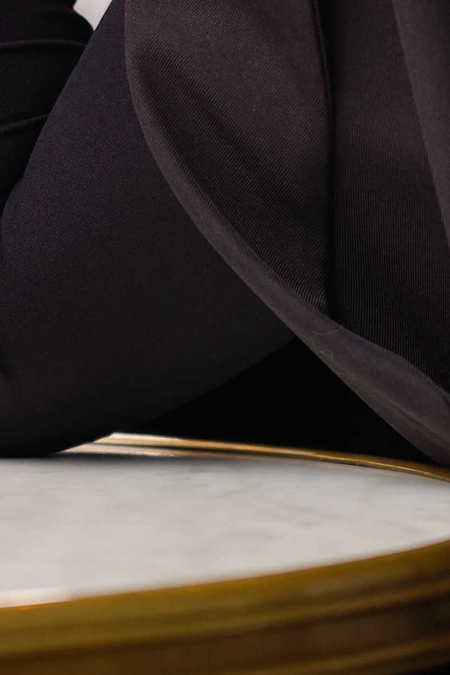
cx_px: 494
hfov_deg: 3.3
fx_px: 7739
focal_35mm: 413
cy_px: -105
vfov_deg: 5.0
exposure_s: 1/160
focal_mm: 56
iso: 100
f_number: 2
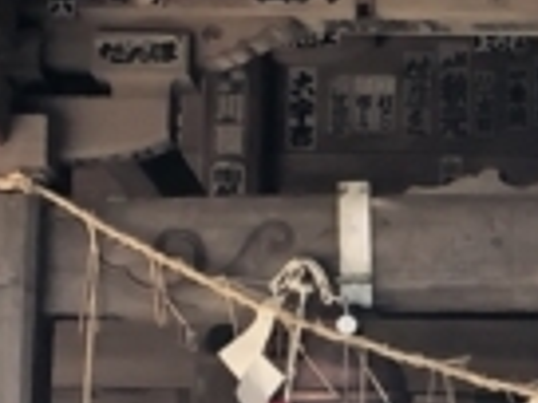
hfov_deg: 9.0
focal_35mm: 211
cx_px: 906
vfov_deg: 7.0
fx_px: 3279
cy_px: 518
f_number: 1.8
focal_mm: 4
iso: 25
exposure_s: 1/120
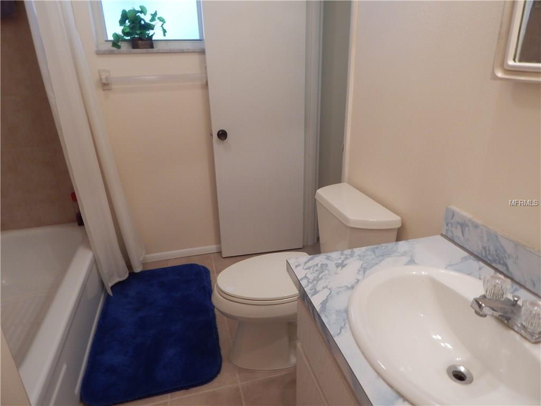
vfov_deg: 61.1
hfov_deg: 76.4
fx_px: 344
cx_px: 270
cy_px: 203
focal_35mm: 22
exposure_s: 1/30
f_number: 3
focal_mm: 4
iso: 140
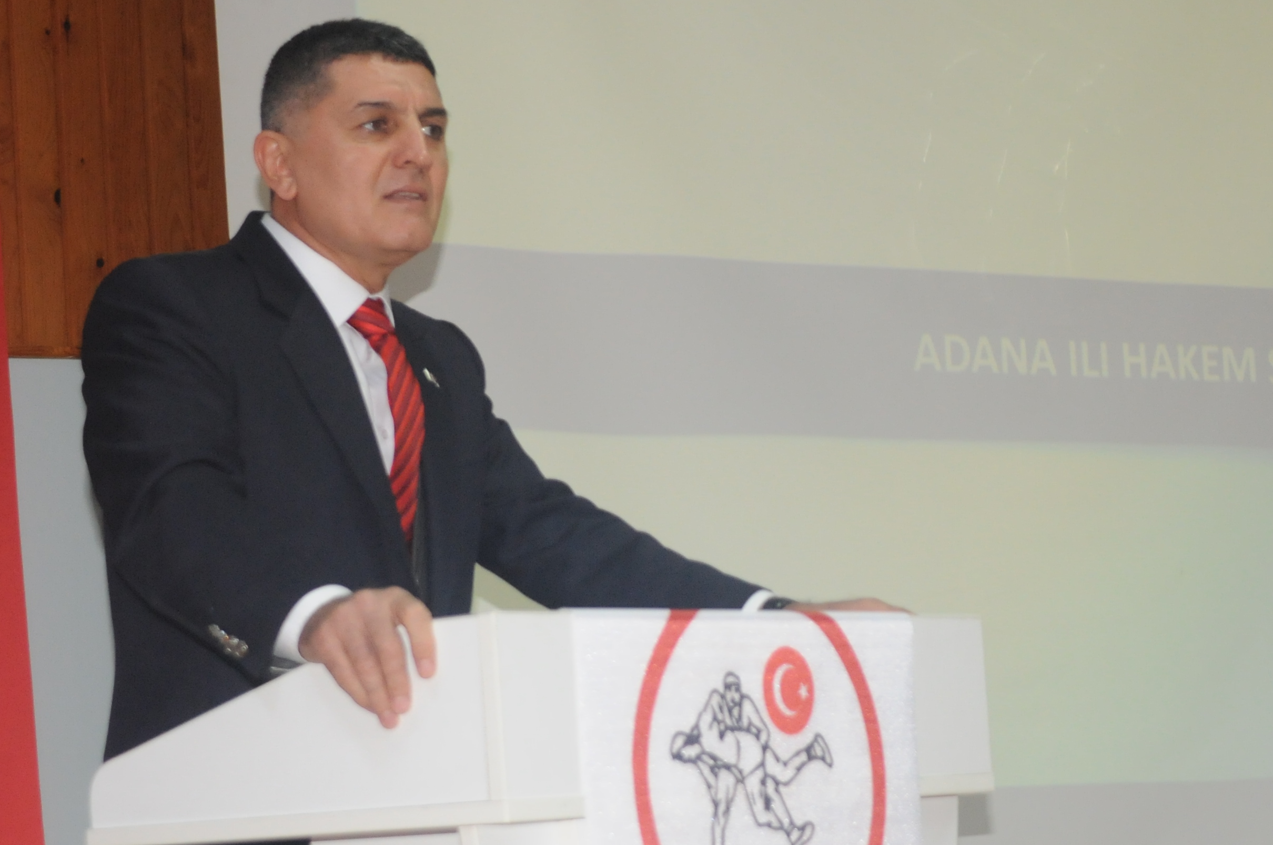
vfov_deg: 13.5
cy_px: 651
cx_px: 699
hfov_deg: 20.2
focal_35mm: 101
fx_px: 3567
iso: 1000
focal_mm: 38
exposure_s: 1/60
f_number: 5
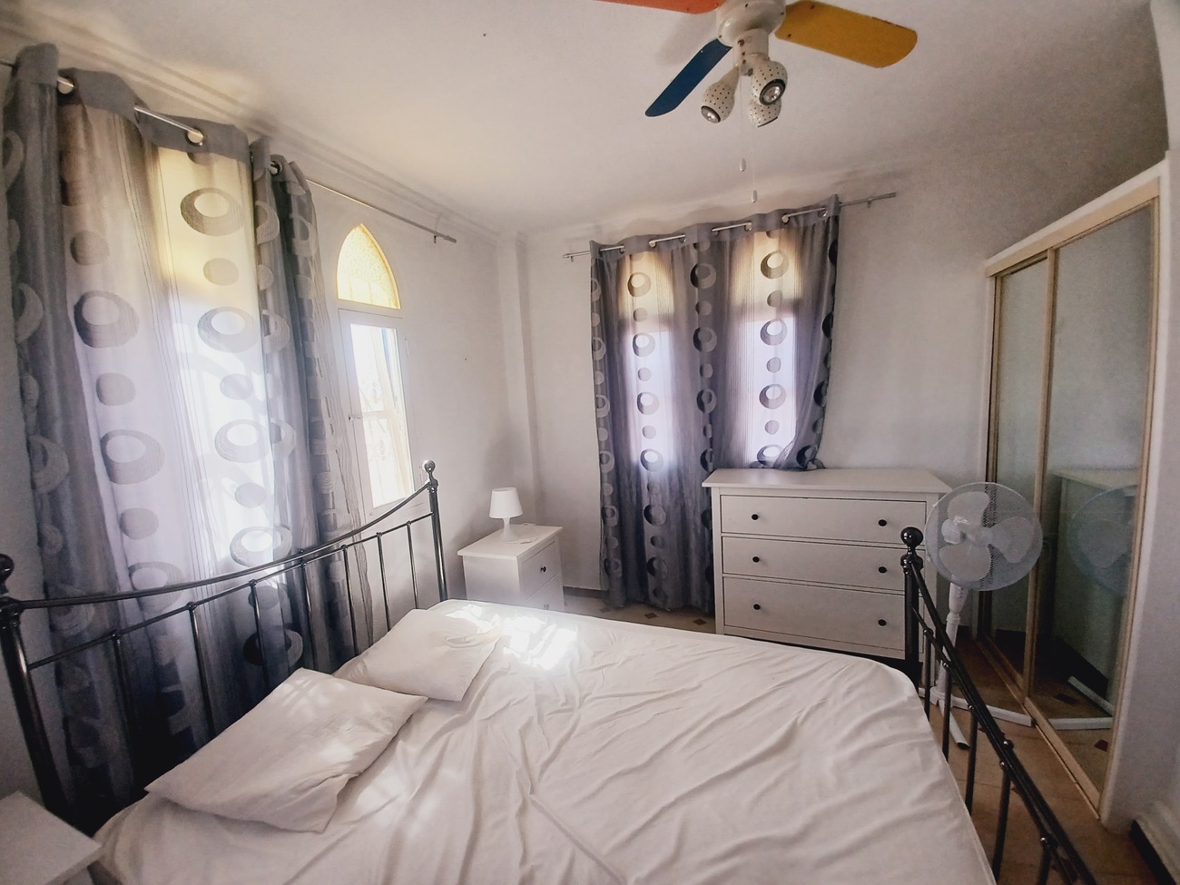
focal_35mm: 13
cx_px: 590
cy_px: 442
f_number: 2.2
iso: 40
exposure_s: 1/100
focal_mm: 1.42
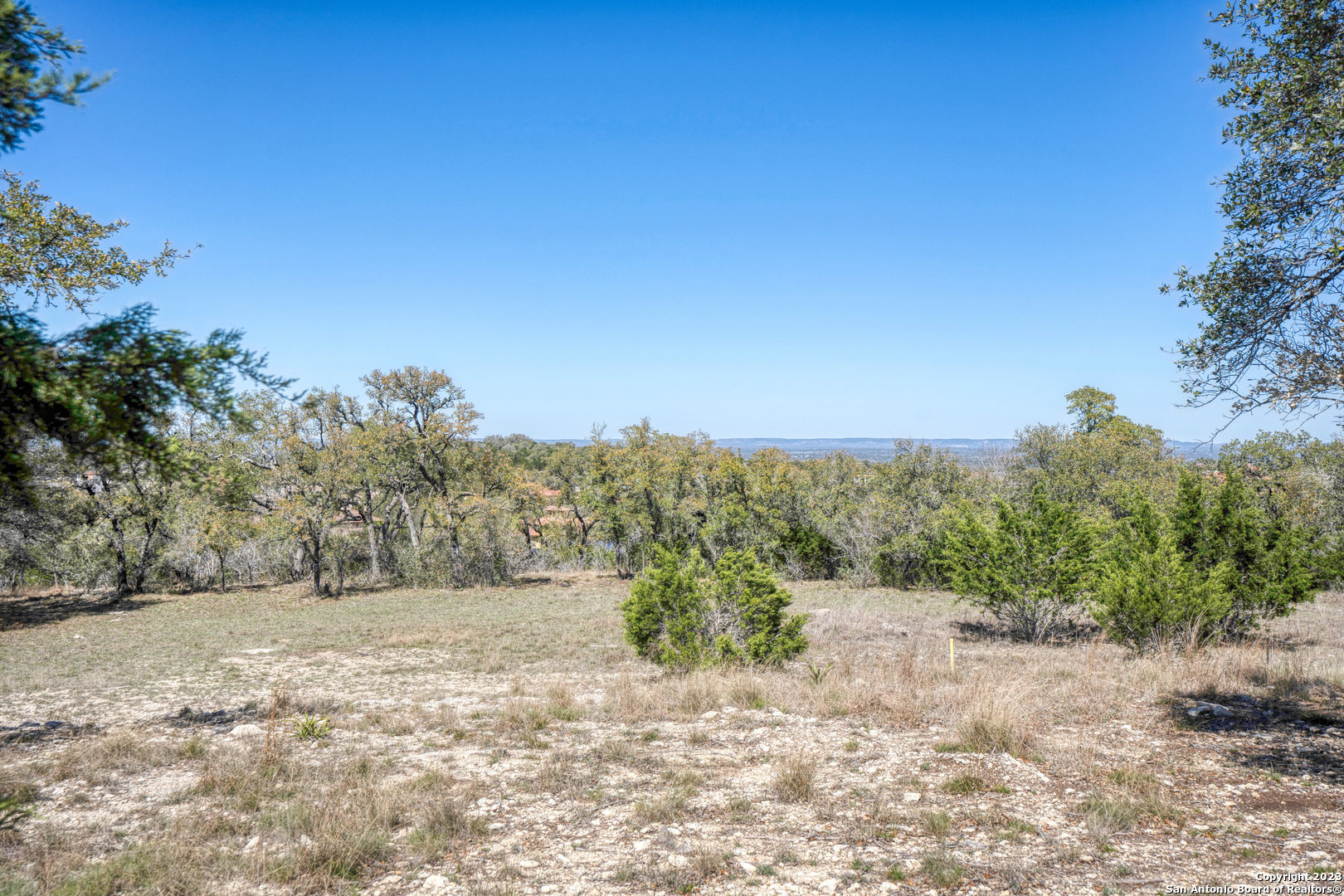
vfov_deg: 37.9
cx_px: 672
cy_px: 448
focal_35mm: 35
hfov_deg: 54.4
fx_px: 1307
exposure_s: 1/2000
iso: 100
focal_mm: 35
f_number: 6.3
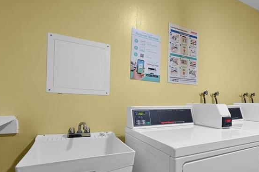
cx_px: 172
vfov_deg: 54.4
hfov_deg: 73.9
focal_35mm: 23
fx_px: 165
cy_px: 108
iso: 180
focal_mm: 16
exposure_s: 1/15
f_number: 4
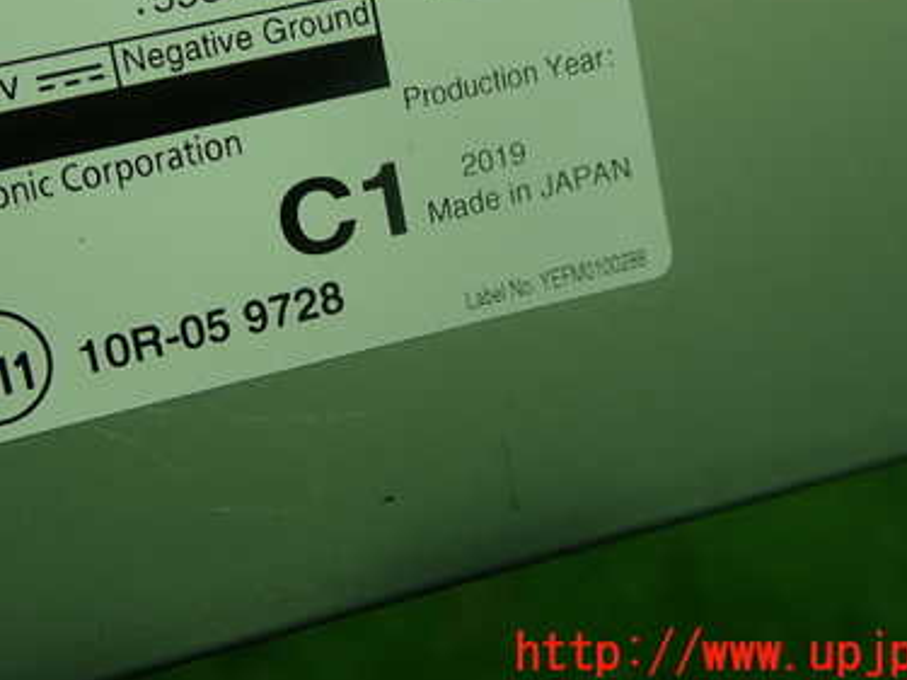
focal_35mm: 48
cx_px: 336
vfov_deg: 29.6
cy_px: 140
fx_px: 1257
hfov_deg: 39.4
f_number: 2.3
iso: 125
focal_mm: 5.4
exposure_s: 1/60
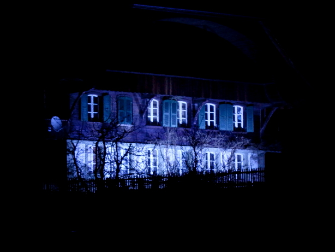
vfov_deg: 7.3
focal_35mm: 204
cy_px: 126
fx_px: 1975
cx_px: 168
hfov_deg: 9.7
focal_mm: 36.5
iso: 800
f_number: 5.9
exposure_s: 1/4
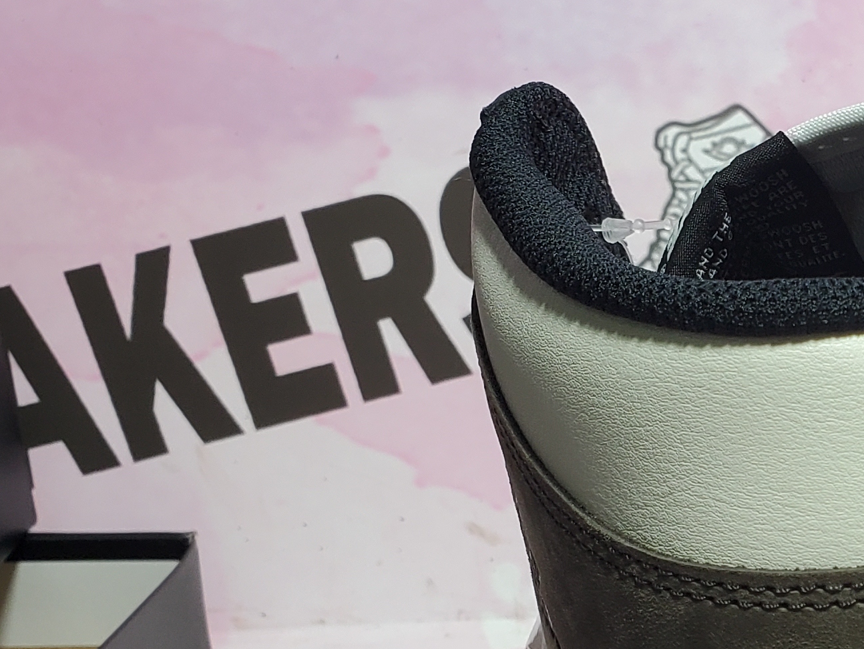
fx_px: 2022
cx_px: 1137
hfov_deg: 21.7
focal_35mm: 81
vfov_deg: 17.2
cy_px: 821
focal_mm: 4.3
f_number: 2.4
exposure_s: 1/178
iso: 50
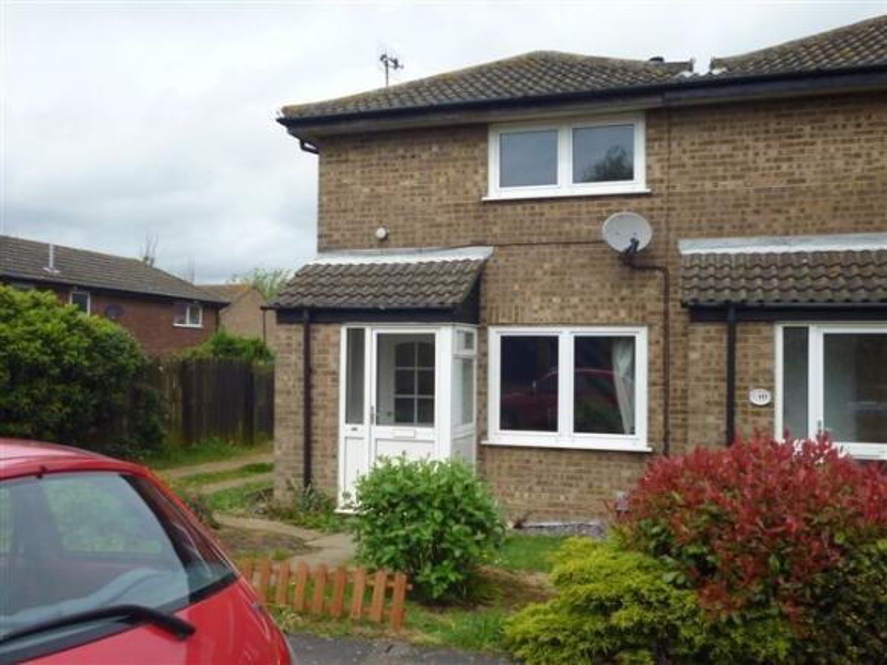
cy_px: 332
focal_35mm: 32
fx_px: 820
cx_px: 444
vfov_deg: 44.1
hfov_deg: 56.8
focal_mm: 5.7
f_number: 10
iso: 100
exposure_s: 1/80
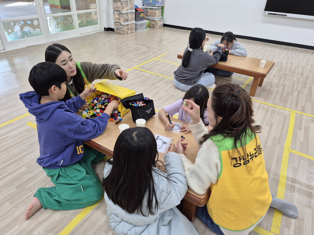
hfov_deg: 73.9
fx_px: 209
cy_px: 118
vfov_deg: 58.9
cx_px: 157
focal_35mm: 23
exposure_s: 1/120
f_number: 1.8
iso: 125
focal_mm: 5.4
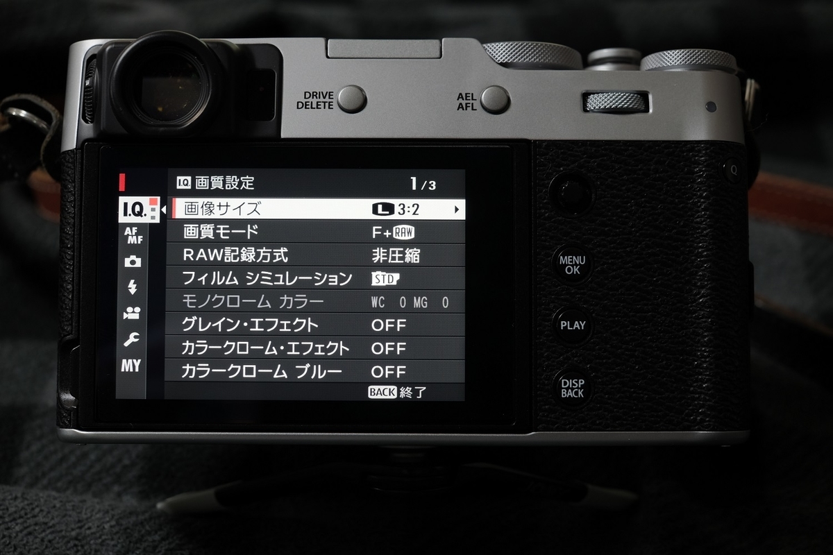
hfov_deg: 37.5
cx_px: 416
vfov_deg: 25.5
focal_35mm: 53
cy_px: 278
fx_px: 1226
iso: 400
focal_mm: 35
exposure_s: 1/5.3
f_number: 5.6
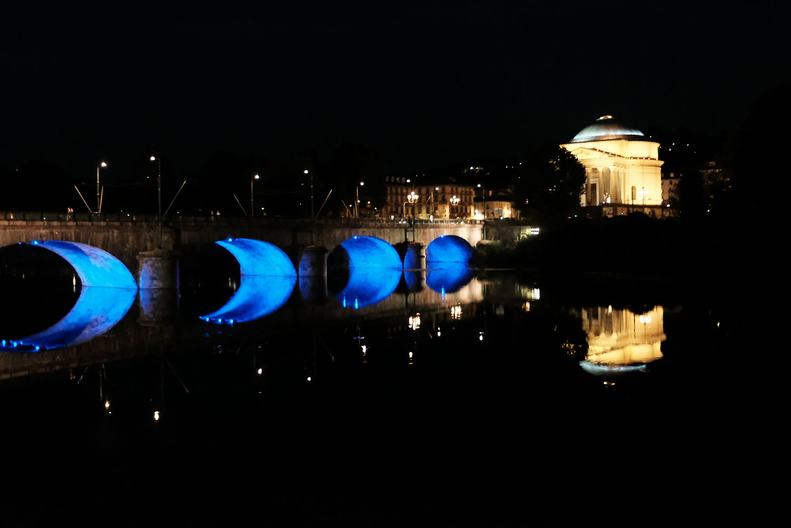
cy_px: 264
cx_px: 396
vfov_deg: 47.9
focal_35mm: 27
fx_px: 593
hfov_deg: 67.4
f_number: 2.8
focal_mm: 18
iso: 10000
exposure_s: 1/100
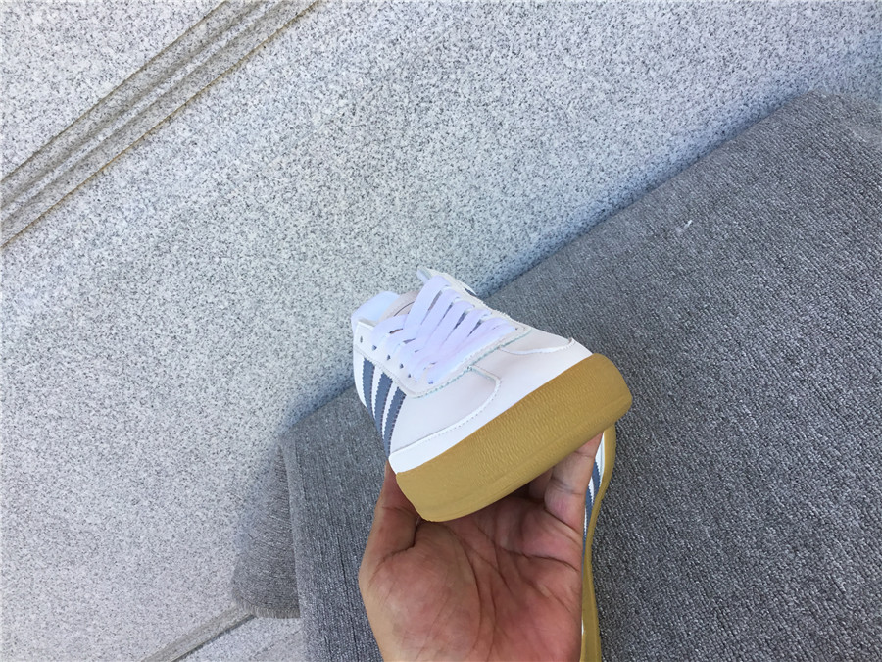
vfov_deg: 45.4
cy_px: 331
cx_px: 441
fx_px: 790
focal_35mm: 31
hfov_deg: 58.4
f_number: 2.4
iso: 25
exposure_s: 1/164
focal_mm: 3.3
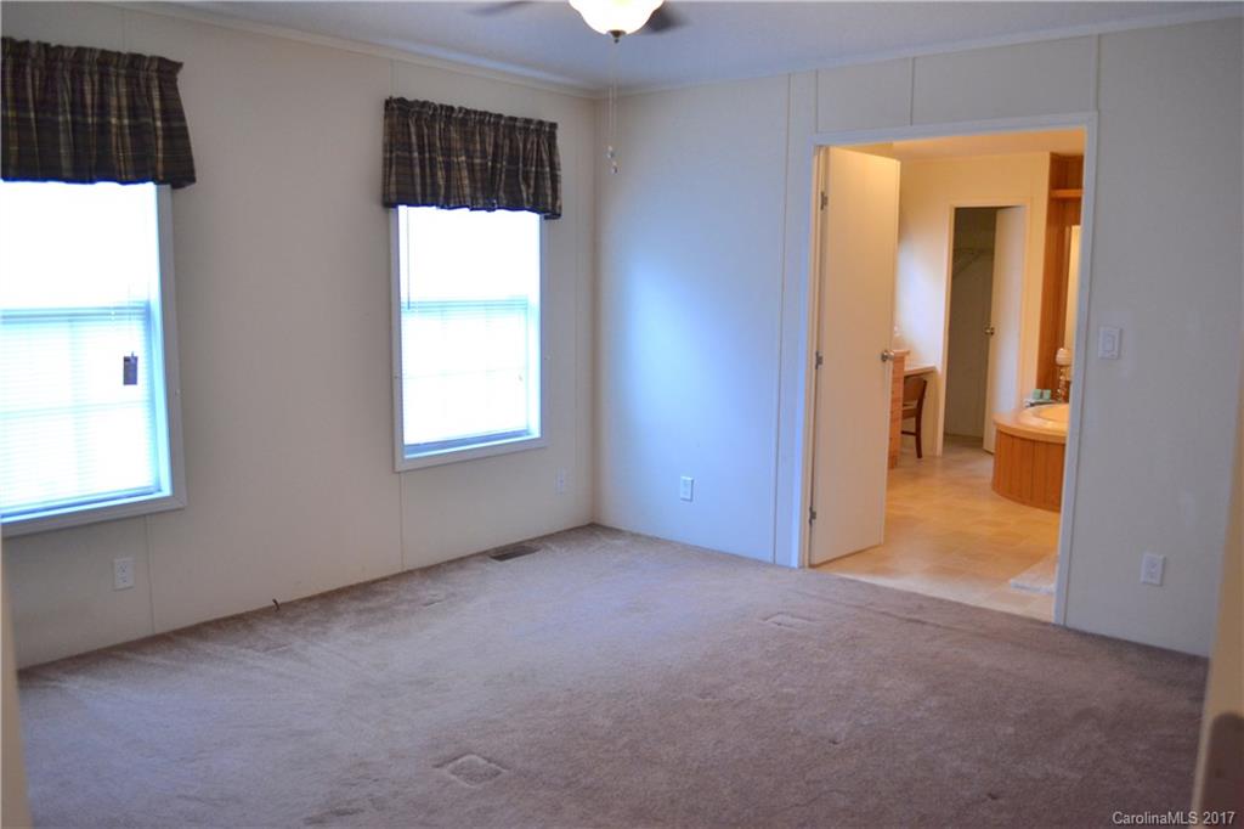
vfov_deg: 47.9
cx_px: 622
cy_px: 414
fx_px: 933
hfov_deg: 67.4
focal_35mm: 27
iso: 400
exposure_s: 1/50
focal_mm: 18
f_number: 3.5
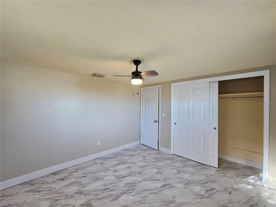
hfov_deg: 106.2
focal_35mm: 13
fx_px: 104
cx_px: 138
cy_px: 104
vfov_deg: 89.9
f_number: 2.2
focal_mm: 2.2
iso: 250
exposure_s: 1/77.4
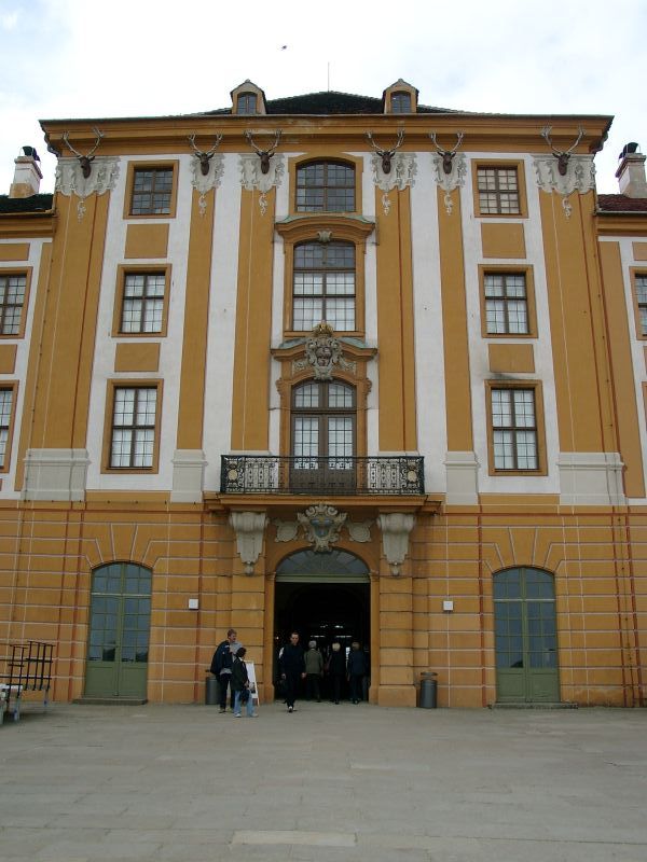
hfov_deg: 41.8
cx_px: 324
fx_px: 847
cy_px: 431
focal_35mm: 34
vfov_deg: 54.0
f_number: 4
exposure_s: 1/601
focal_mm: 7.13
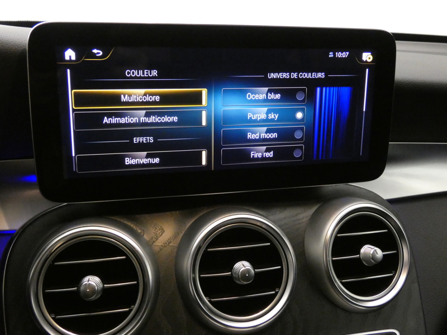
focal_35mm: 38
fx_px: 491
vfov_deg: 37.7
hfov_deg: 49.0
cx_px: 224
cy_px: 168
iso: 1600
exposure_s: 1/25
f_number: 3.5
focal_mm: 6.8
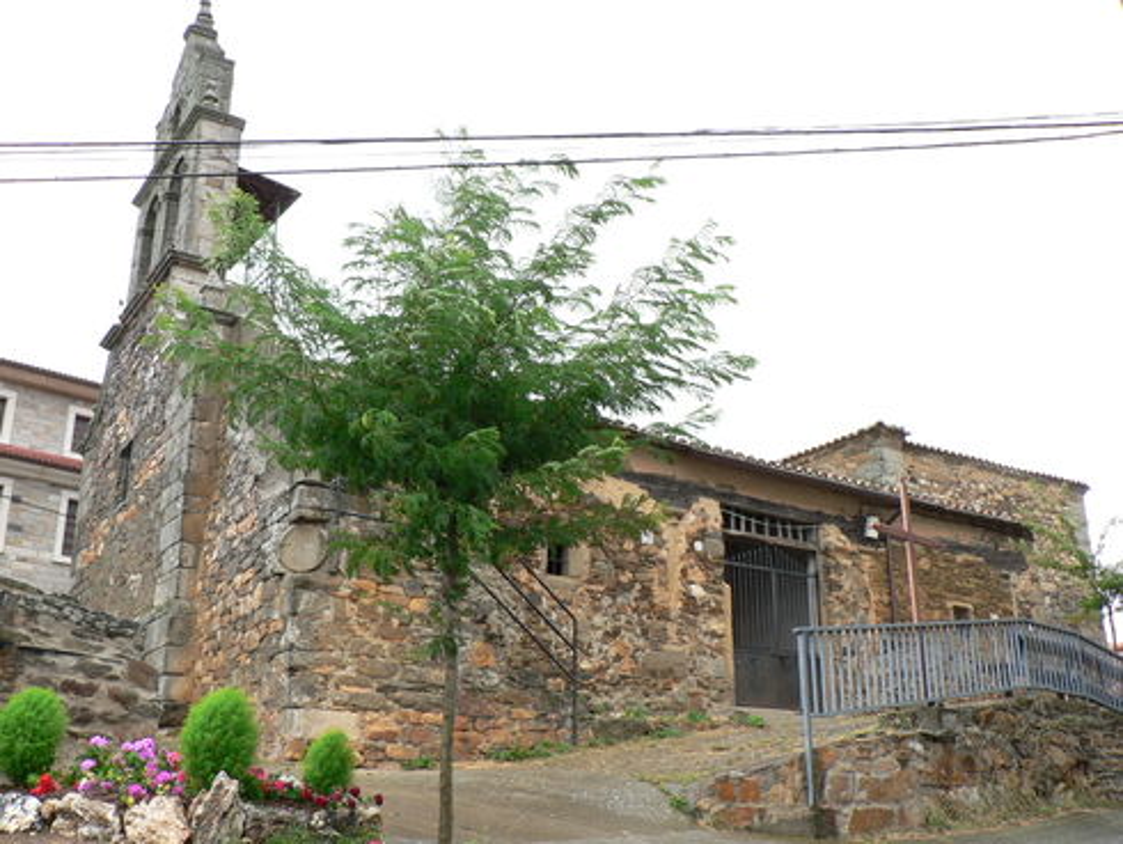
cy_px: 422
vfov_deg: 40.7
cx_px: 562
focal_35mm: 35
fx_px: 1136
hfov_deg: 52.6
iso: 64
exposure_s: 1/160
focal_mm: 6
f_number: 4
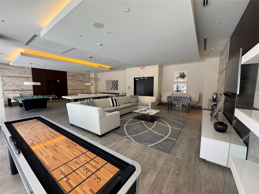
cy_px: 97
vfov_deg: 85.7
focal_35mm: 14
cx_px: 130
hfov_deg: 102.1
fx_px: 105
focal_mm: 2.22
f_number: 2.2
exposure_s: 1/120
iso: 80
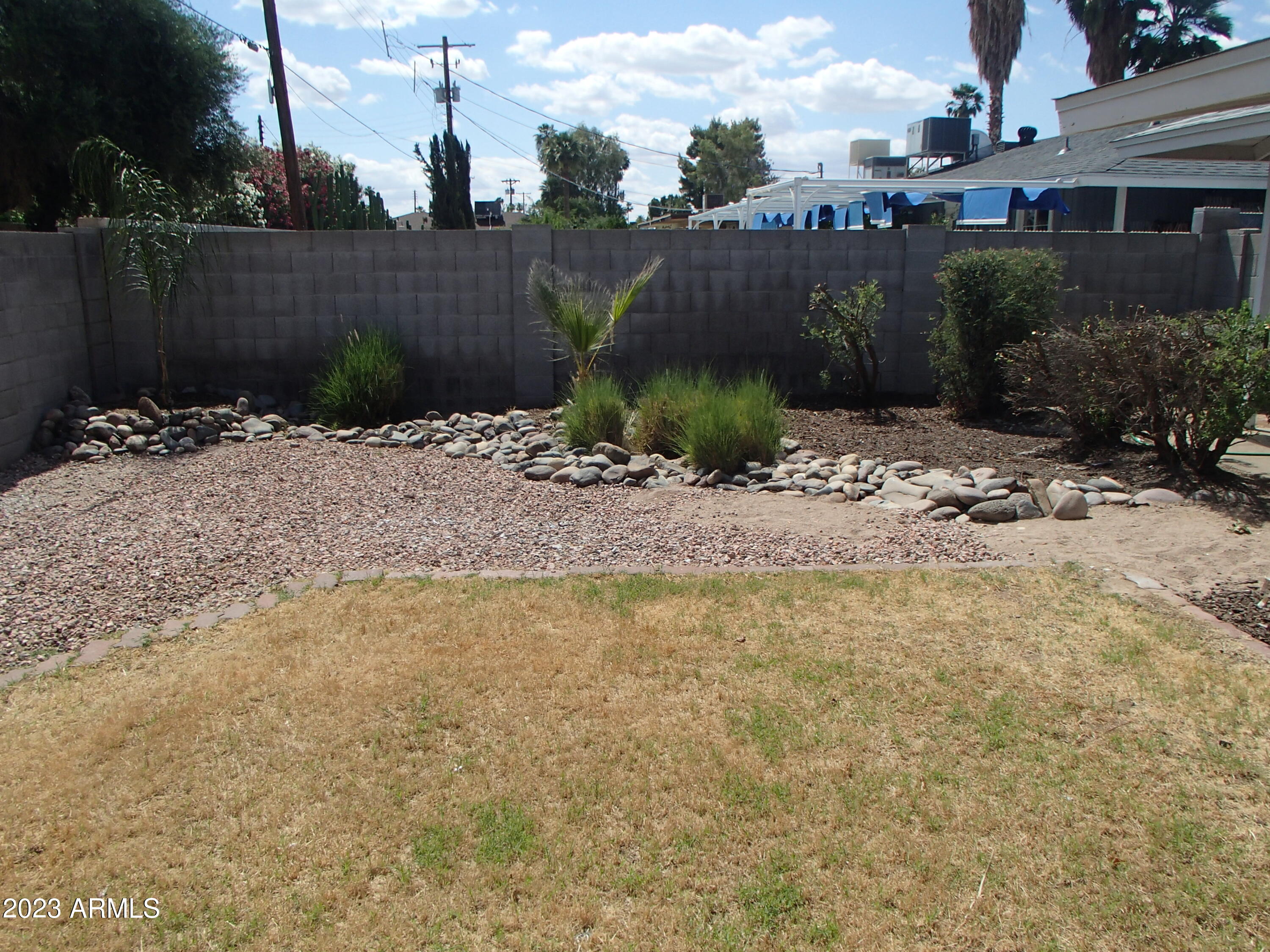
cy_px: 476
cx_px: 635
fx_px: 1027
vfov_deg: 49.7
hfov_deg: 63.4
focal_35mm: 28
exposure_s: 1/125
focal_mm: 5
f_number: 11
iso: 100
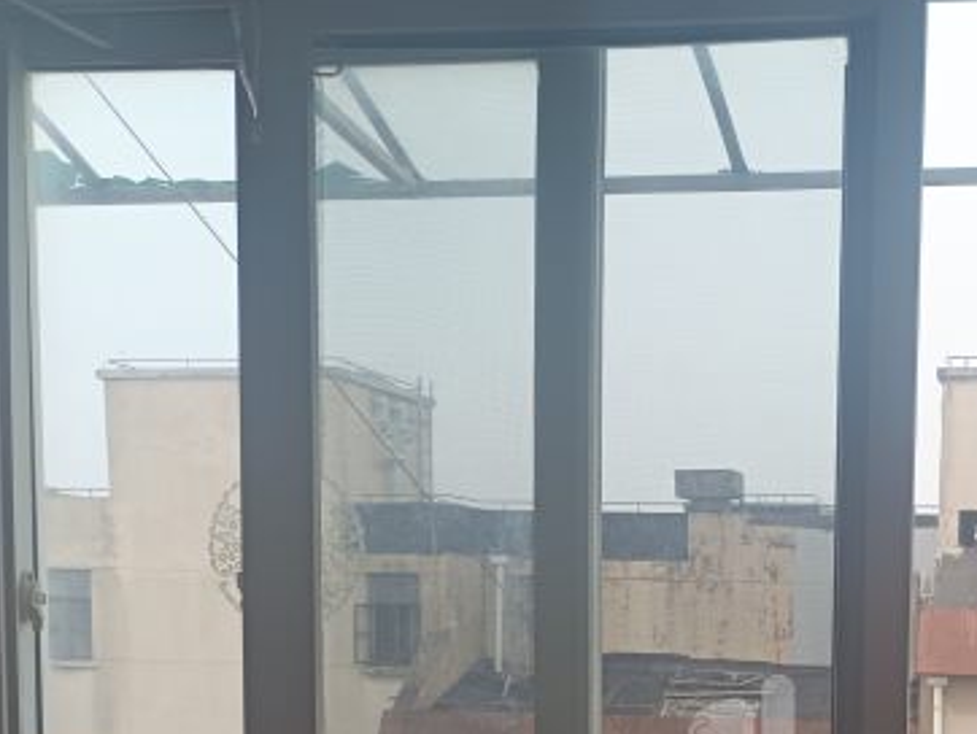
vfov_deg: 26.0
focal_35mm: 53
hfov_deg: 34.1
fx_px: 1497
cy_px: 750
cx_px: 891
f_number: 1.7
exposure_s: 1/100
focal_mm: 5.31
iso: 52
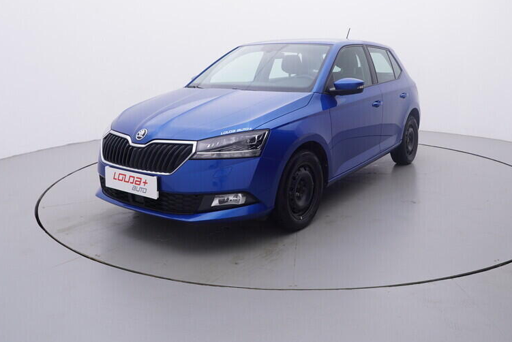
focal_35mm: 31
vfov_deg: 42.3
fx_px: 437
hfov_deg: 60.4
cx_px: 297
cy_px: 116
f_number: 5
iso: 200
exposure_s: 1/80
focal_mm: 15
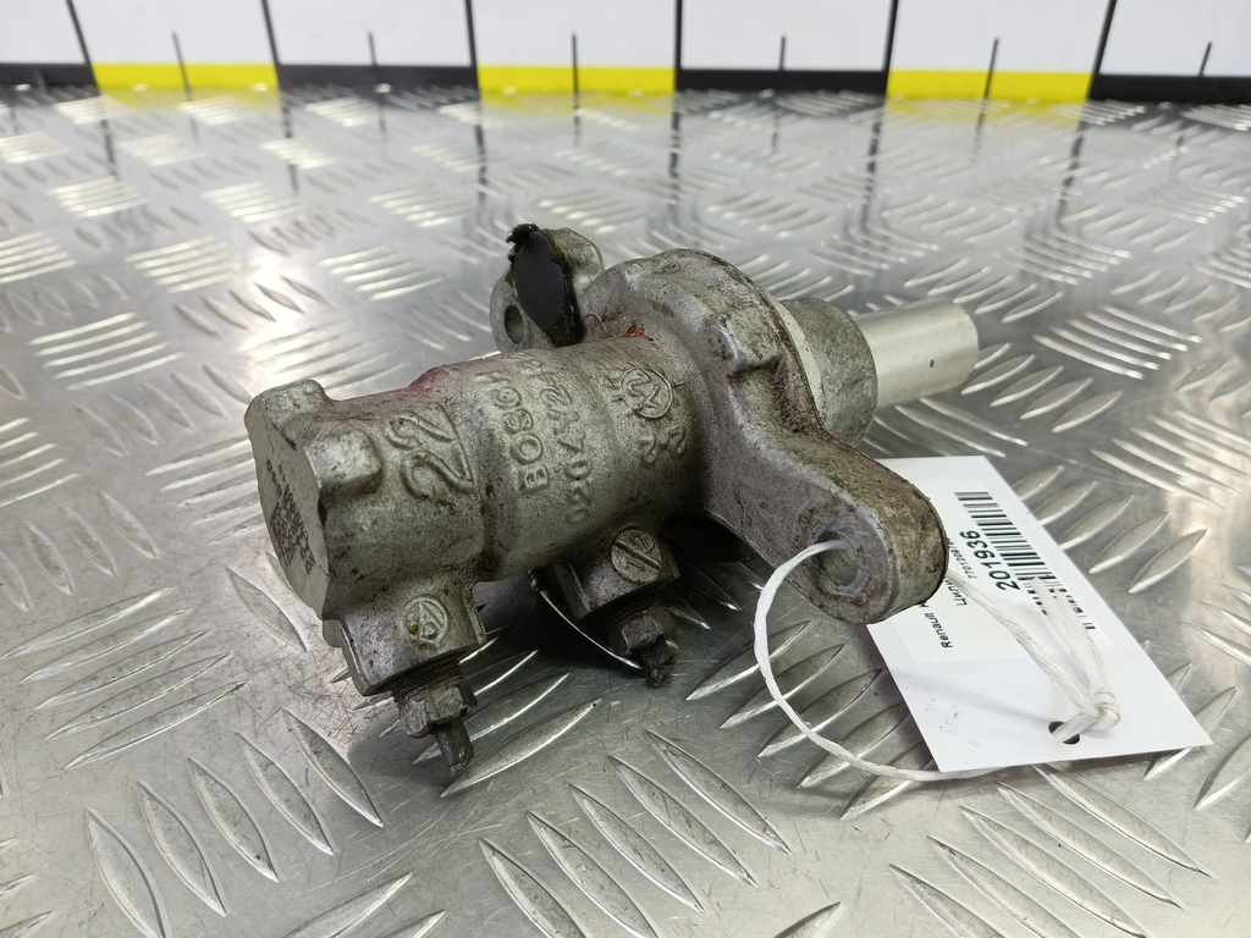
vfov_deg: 58.9
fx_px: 831
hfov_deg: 73.9
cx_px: 626
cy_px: 469
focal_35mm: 23
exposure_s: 1/50
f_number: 1.6
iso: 139
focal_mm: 4.11
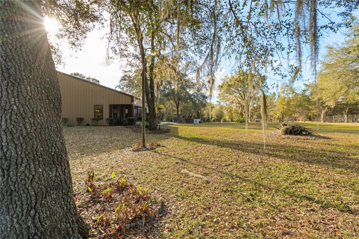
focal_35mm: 15
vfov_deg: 77.3
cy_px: 120
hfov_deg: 100.4
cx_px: 180
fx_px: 150
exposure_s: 1/20
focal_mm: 10
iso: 200
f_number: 9
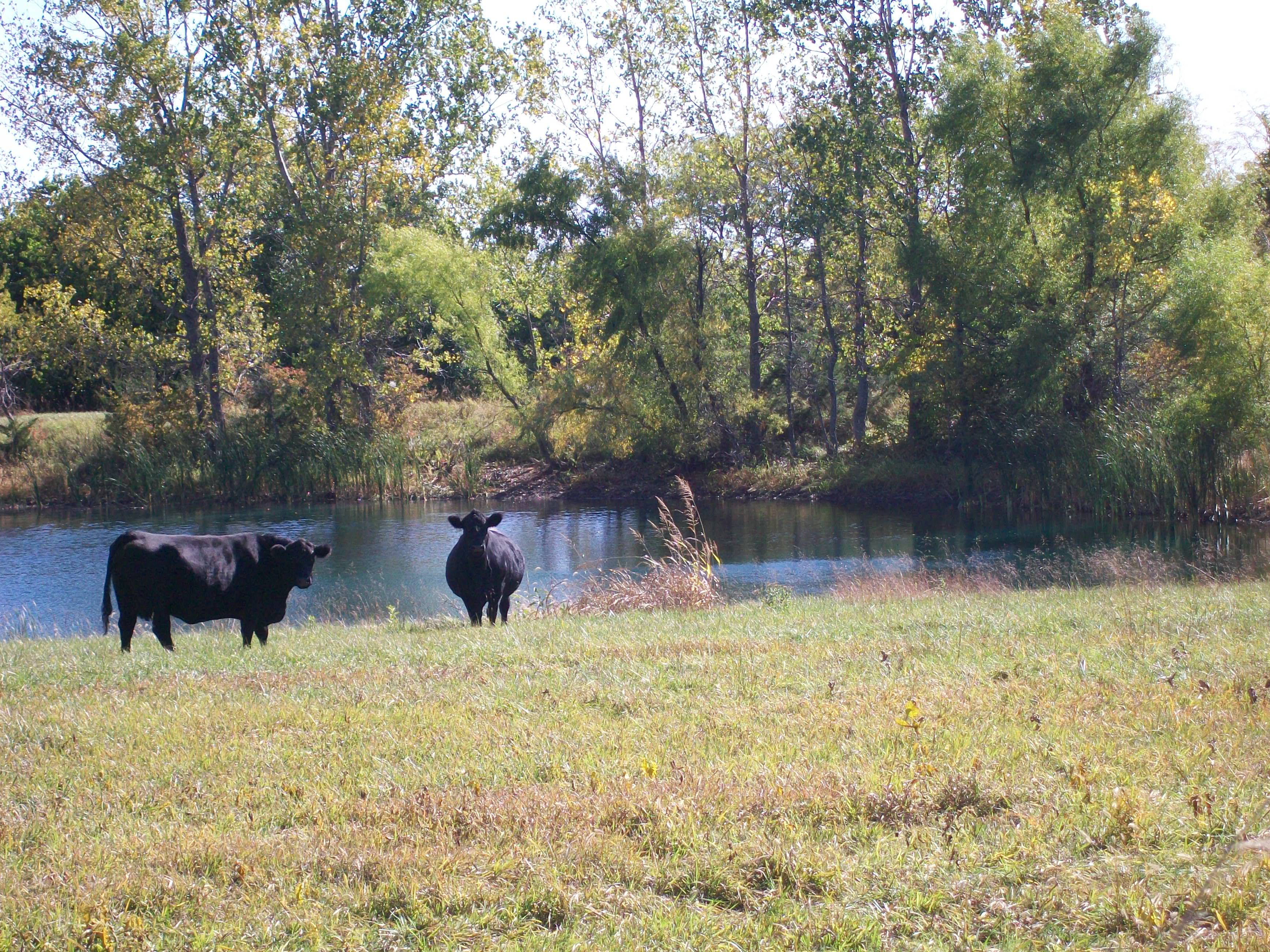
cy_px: 476
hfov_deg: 18.2
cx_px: 635
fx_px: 3962
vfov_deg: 13.7
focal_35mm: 108
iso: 64
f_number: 4.8
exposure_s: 1/200
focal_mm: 18
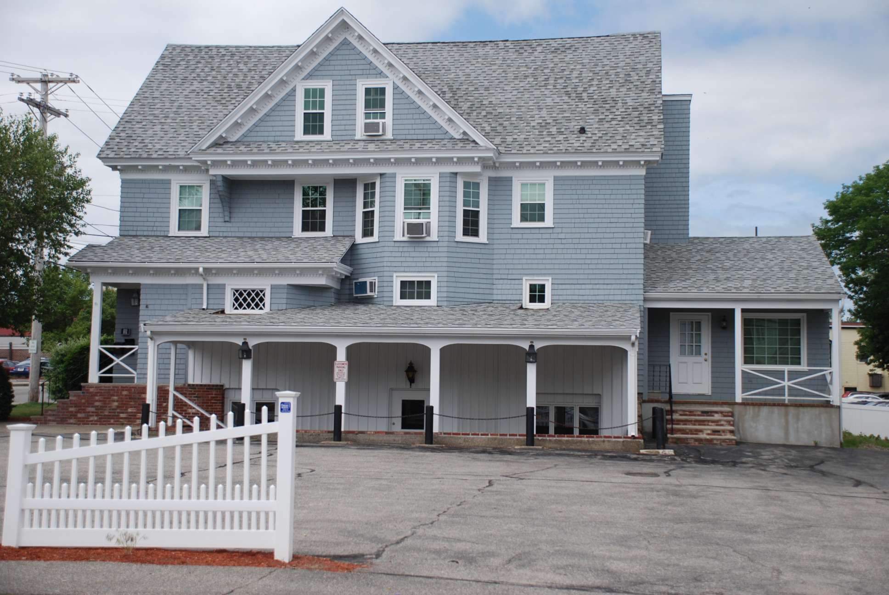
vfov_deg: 28.2
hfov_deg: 41.1
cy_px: 298
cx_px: 444
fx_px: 1187
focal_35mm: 48
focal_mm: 32
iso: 100
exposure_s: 1/640
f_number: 4.2
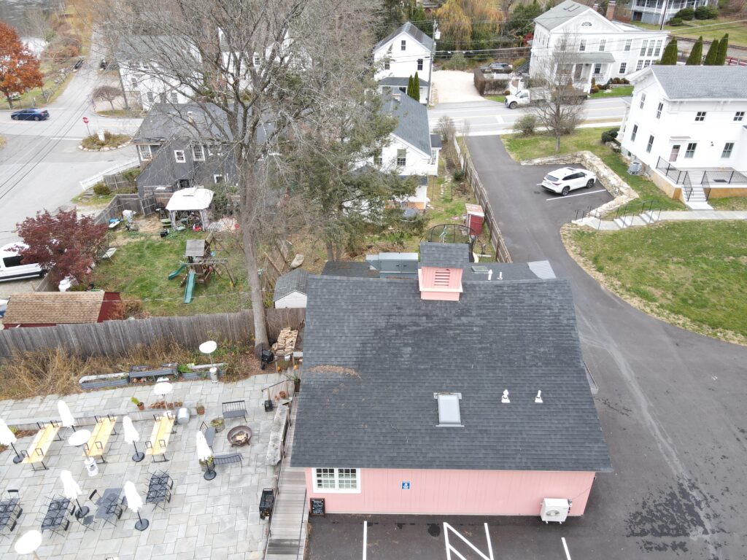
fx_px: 518
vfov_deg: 56.8
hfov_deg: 71.6
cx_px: 374
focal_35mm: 24
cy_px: 280
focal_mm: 4.5
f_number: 2.8
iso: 110
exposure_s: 1/40
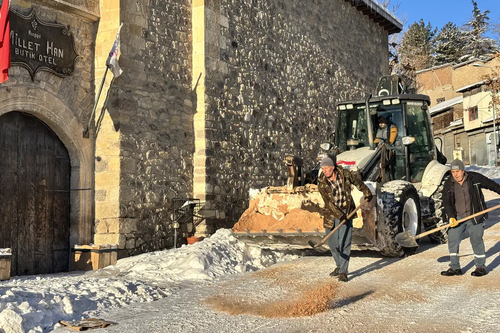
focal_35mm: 55
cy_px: 148
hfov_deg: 36.3
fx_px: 764
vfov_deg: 24.6
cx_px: 248
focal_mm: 5.96
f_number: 1.6
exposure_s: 1/1984
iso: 32
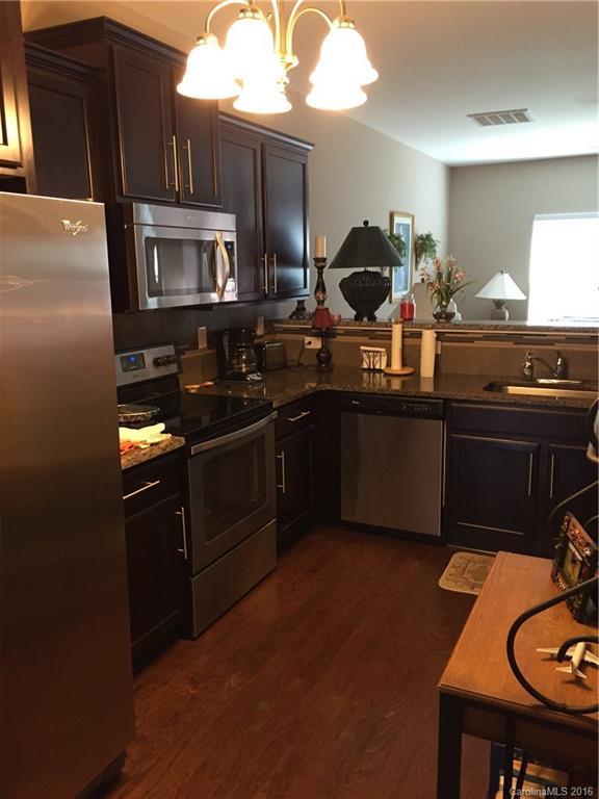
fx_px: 669
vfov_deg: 61.7
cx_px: 300
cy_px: 400
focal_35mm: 29
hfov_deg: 48.2
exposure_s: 1/30
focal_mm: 4.15
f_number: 2.2
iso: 160
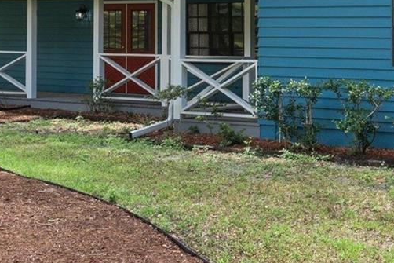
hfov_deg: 22.9
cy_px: 33
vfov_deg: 15.7
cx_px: 367
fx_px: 941
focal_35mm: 86
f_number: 8
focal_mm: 27
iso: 400
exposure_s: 1/250
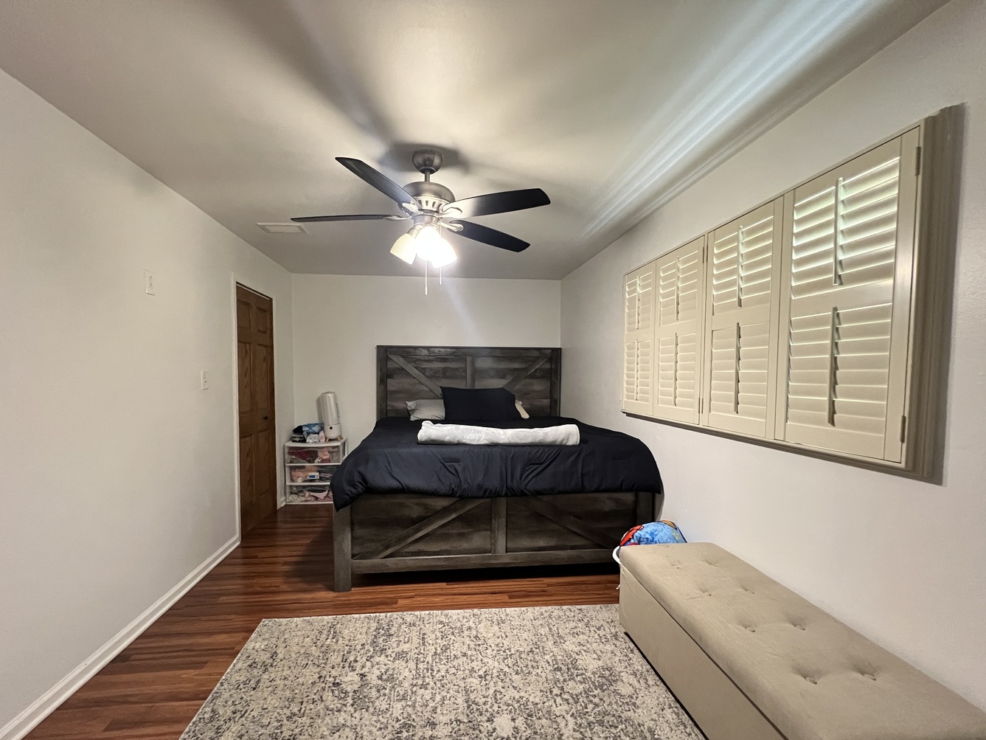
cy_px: 396
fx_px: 399
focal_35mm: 14
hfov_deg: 102.0
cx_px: 476
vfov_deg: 85.6
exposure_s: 1/60
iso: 800
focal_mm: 1.57
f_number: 1.8
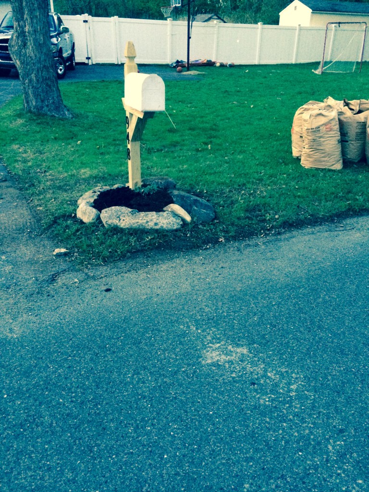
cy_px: 246
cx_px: 184
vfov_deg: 60.0
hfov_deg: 46.8
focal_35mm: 30
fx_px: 426
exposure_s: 1/15
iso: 400
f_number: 2.2
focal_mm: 4.12
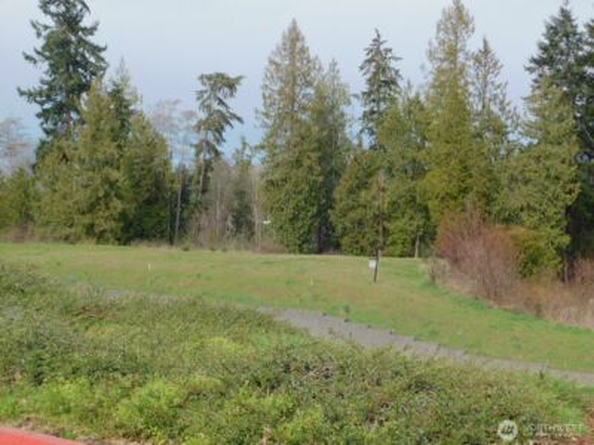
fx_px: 1012
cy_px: 222
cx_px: 297
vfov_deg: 24.8
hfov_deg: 32.7
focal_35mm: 59
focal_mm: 10.4
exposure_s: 1/640
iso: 125
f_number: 4
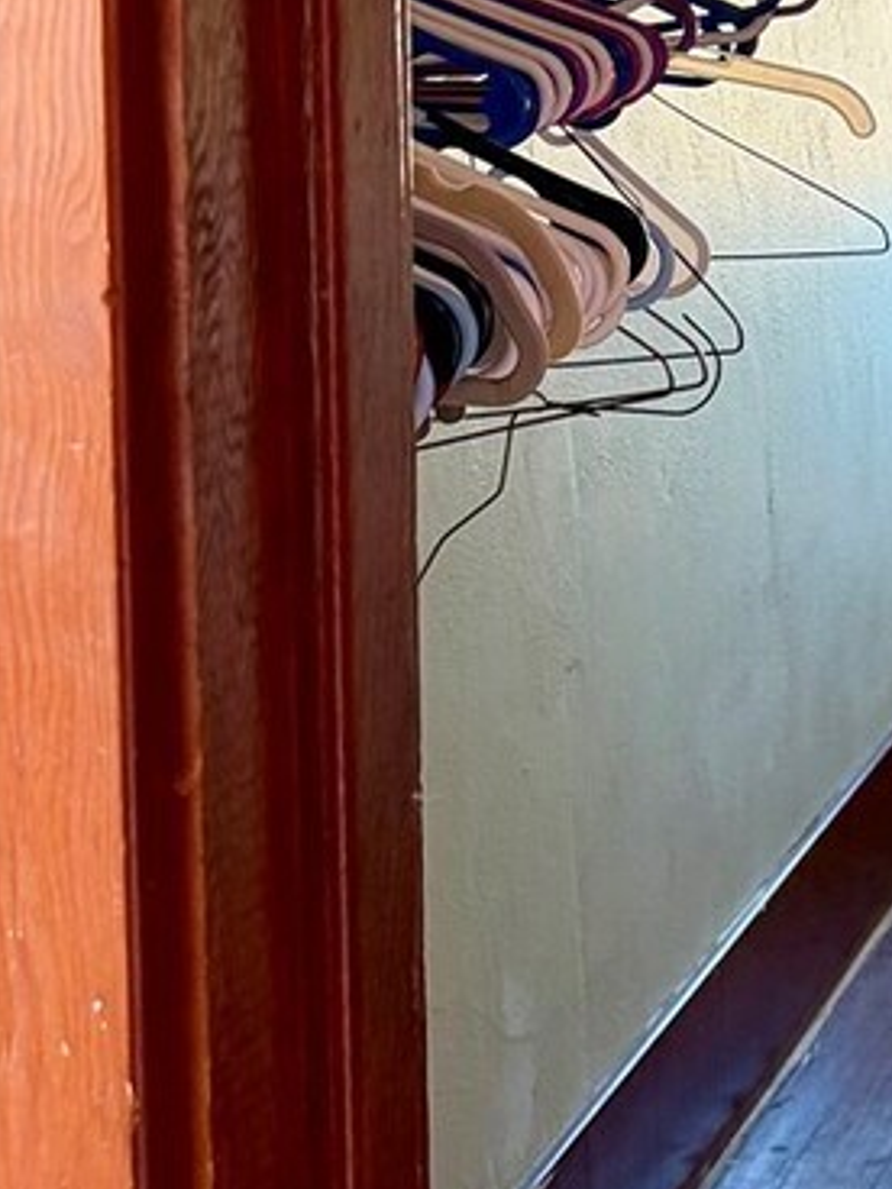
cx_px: 1732
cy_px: -29
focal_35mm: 94
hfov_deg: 13.6
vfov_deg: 20.2
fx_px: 3230
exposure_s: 1/60
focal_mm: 6.76
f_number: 1.78
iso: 320
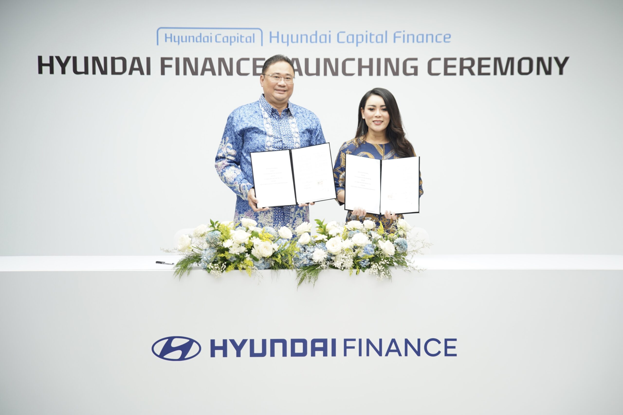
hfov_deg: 33.9
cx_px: 312
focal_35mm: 59
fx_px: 1021
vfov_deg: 23.0
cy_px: 208
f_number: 3.2
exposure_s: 1/160
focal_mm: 59
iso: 160
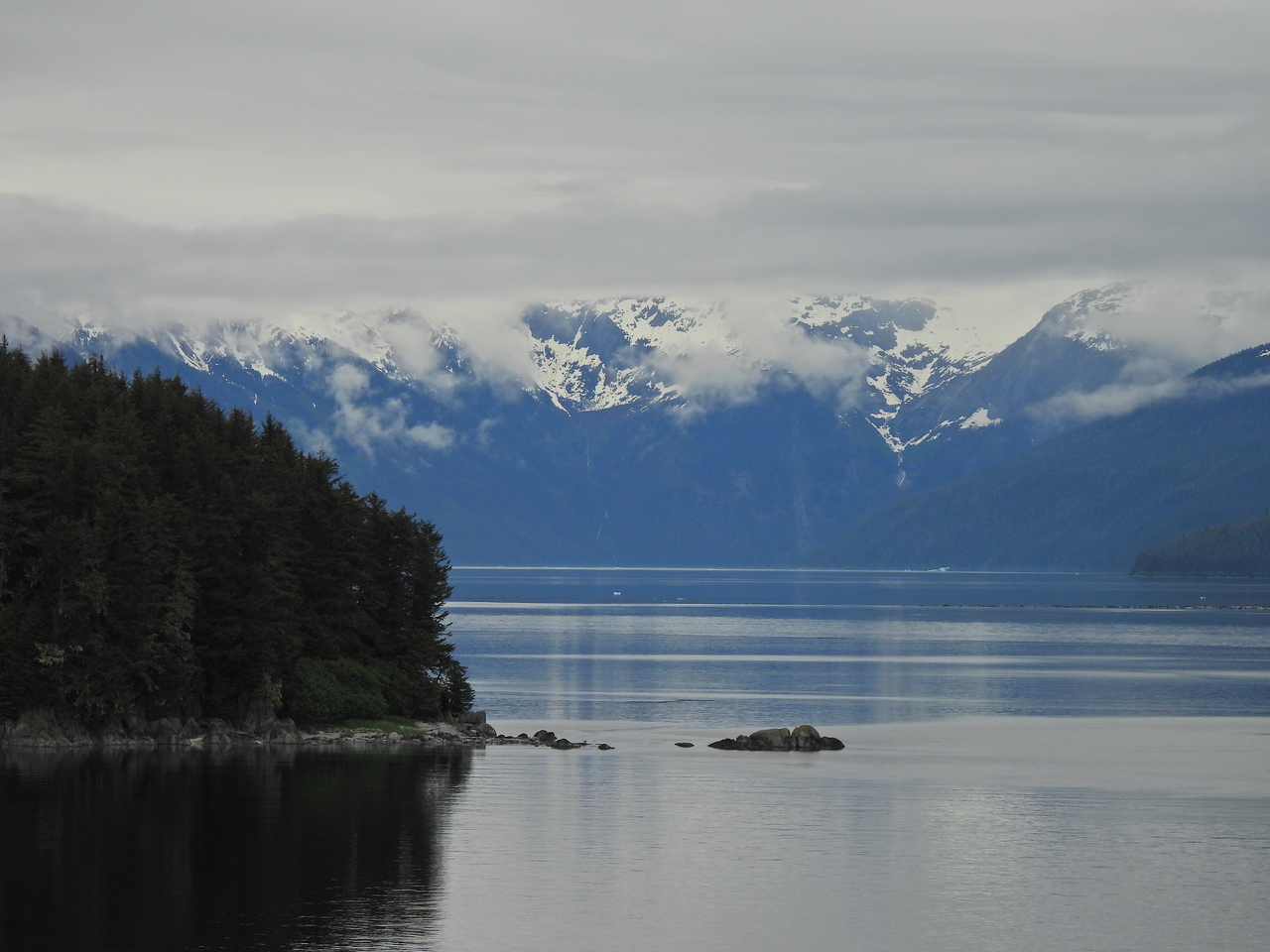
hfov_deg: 11.6
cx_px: 635
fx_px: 6237
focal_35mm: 170
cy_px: 476
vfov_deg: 8.7
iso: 100
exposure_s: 1/800
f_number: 4.5
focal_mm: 30.3
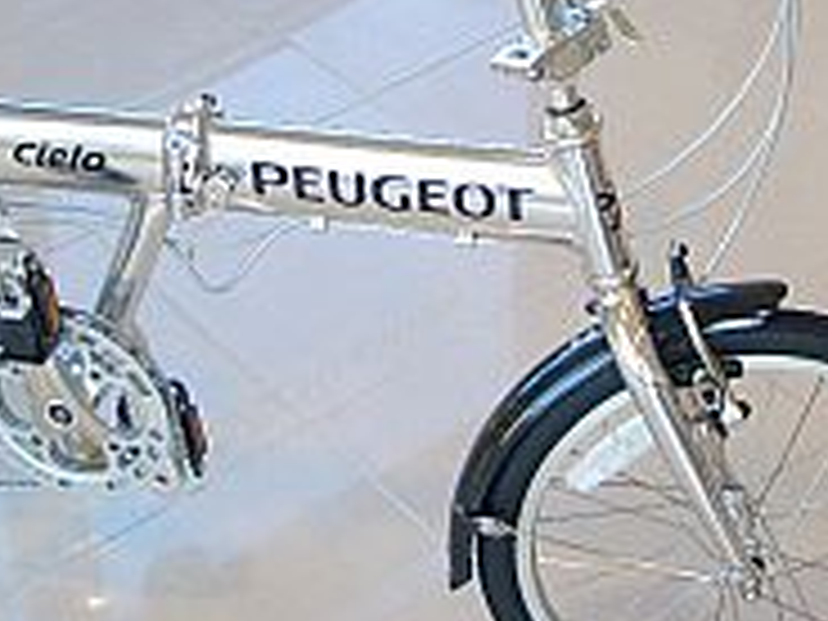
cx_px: 346
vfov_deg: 19.1
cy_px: 86
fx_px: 1818
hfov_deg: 25.6
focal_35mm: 76
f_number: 2.6
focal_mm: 5.8
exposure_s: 1/100
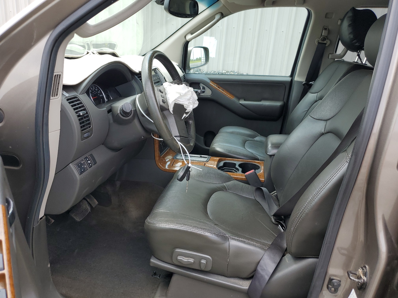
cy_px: 149
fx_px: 299
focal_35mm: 26
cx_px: 199
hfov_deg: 67.3
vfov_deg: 53.1
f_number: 1.5
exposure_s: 1/500
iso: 50
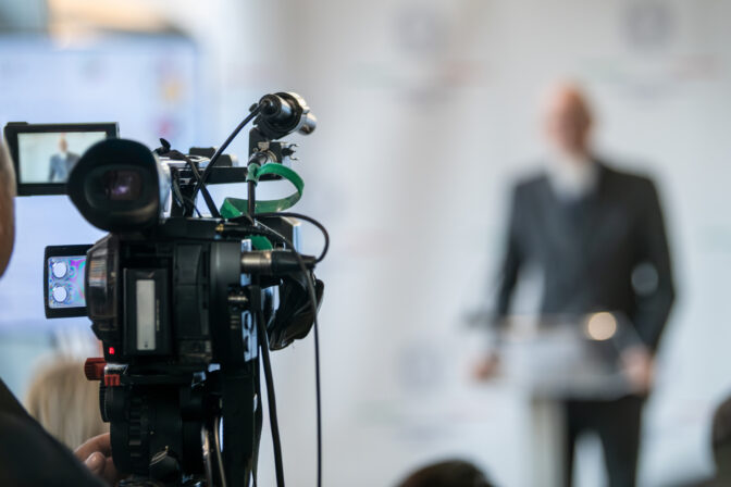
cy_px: 244
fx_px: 2071
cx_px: 366
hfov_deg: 20.0
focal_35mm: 102
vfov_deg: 13.4
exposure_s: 1/160
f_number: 2.8
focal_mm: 102
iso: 1600
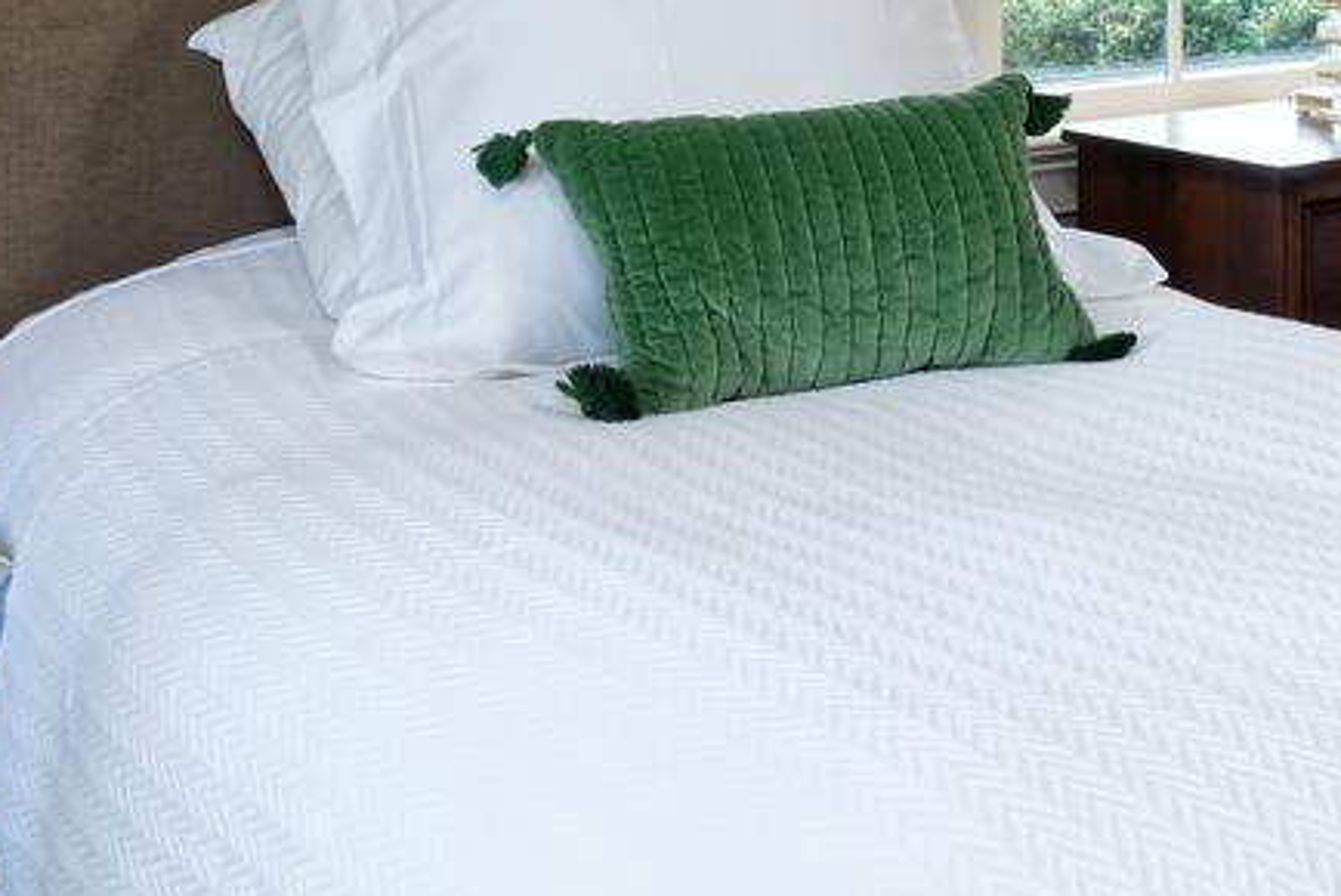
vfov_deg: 19.6
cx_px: 1394
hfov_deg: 28.3
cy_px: -142
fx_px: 2460
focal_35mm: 66
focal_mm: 14
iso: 320
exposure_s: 1/15
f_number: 14
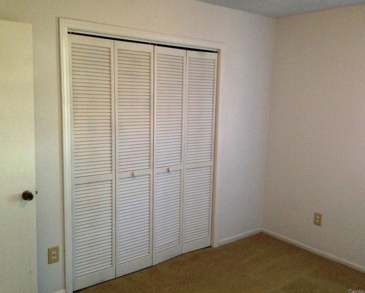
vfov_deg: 42.2
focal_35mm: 35
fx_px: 378
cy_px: 146
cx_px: 195
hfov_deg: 51.5
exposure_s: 1/20
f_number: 2.4
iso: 250
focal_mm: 4.12
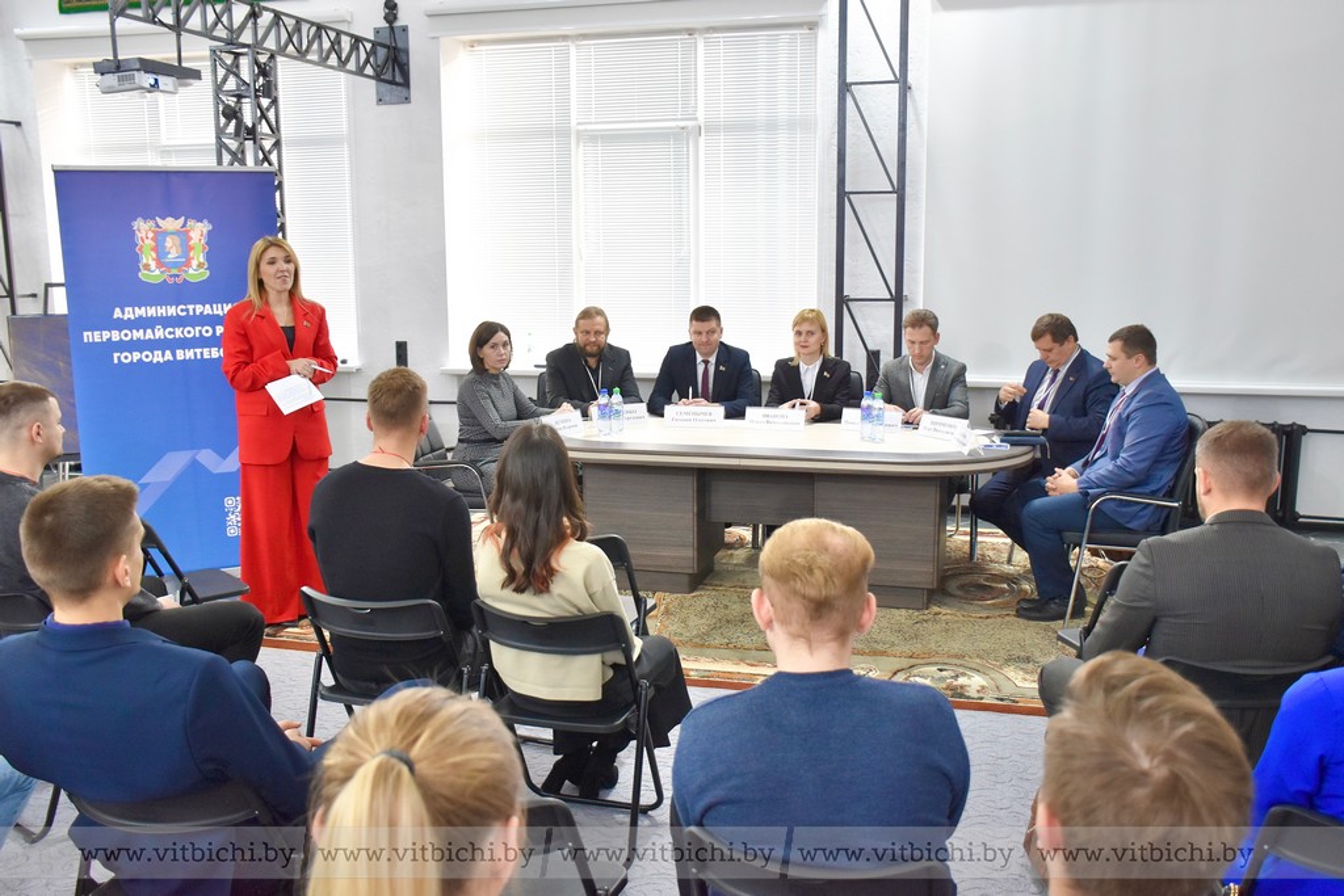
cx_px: 672
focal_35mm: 33
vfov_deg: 40.0
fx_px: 1232
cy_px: 448
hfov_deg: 57.2
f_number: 3.5
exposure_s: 1/125
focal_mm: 22
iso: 800
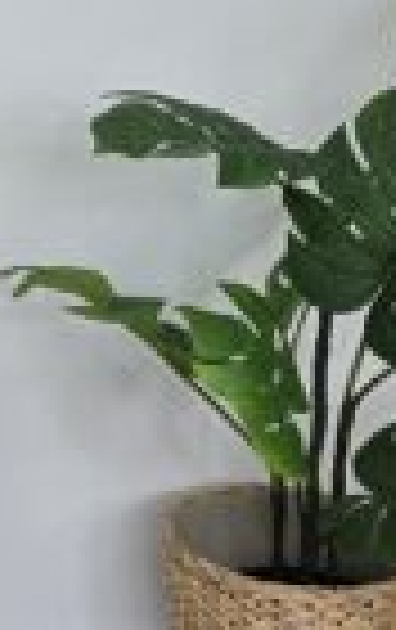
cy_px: -558
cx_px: -490
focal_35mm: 178
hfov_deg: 7.0
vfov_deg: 10.9
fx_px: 3061
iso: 100
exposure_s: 1/120
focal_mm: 6.3
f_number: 1.7
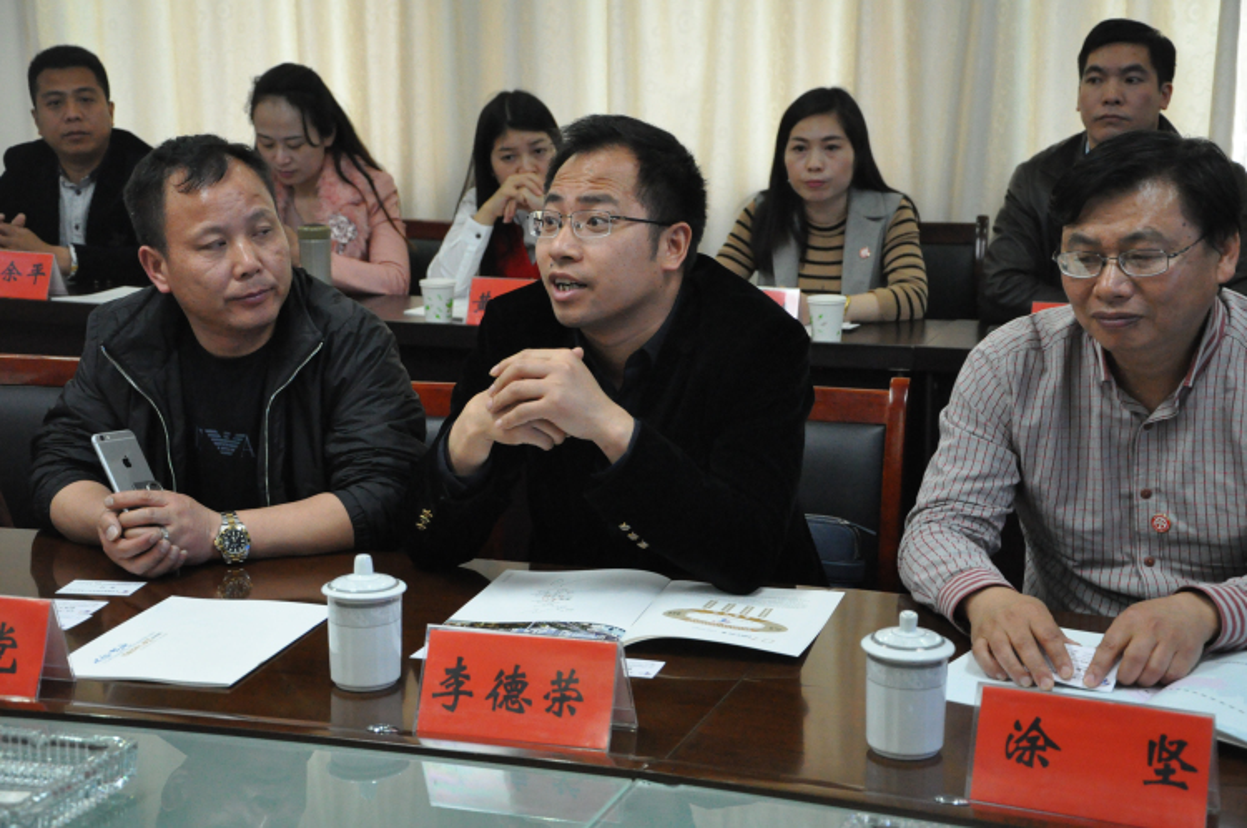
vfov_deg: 20.1
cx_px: 624
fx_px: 2335
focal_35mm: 68
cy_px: 414
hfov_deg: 29.9
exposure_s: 1/50
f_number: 5.6
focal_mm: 45
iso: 3200
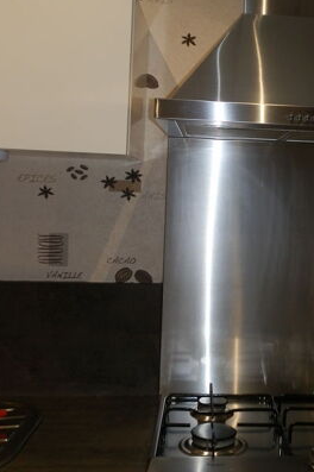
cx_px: 277
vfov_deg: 41.8
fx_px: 616
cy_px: 196
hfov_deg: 27.6
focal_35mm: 47
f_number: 3.1
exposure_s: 1/30
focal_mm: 5
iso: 100
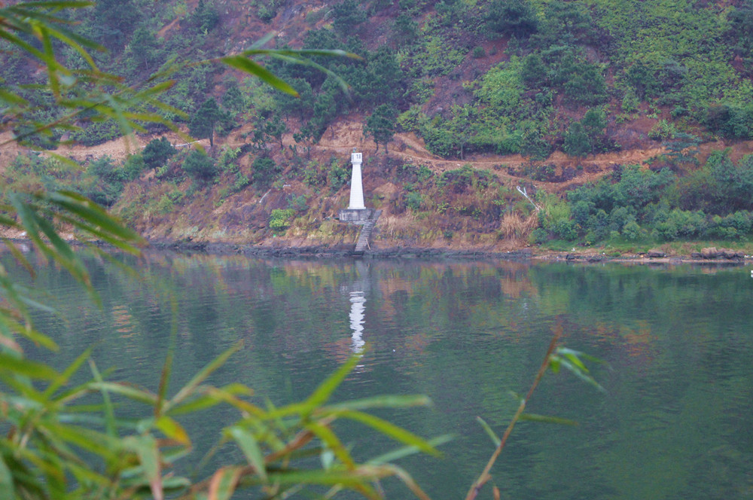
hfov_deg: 24.6
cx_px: 376
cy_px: 250
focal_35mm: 82
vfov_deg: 16.5
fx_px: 1723
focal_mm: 55
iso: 1600
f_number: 5.6
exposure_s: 1/125
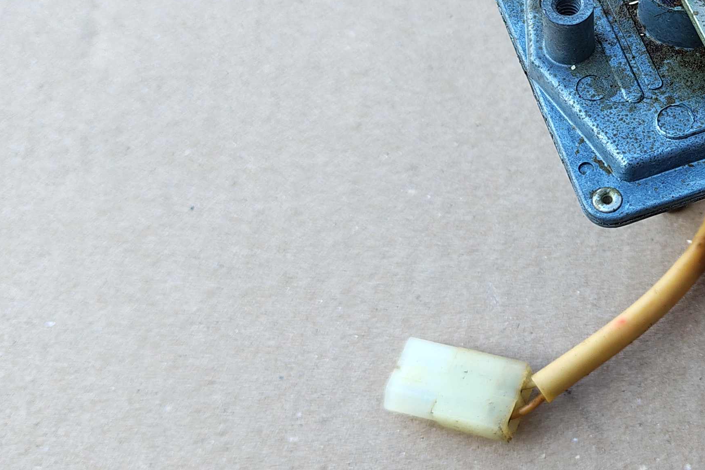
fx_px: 1155
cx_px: 727
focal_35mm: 59
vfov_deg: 22.8
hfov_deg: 31.1
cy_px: 138
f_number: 1.8
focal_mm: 5.56
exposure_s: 1/199
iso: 100
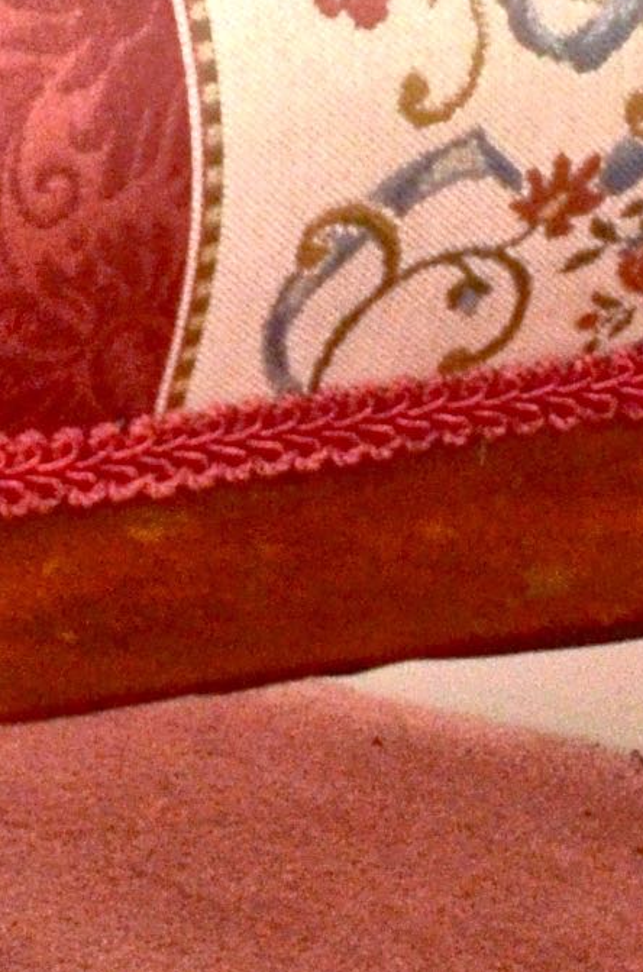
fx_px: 9201
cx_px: 452
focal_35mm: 342
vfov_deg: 6.0
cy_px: -375
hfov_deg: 4.0
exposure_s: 1/160
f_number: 6.3
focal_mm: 31
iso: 640
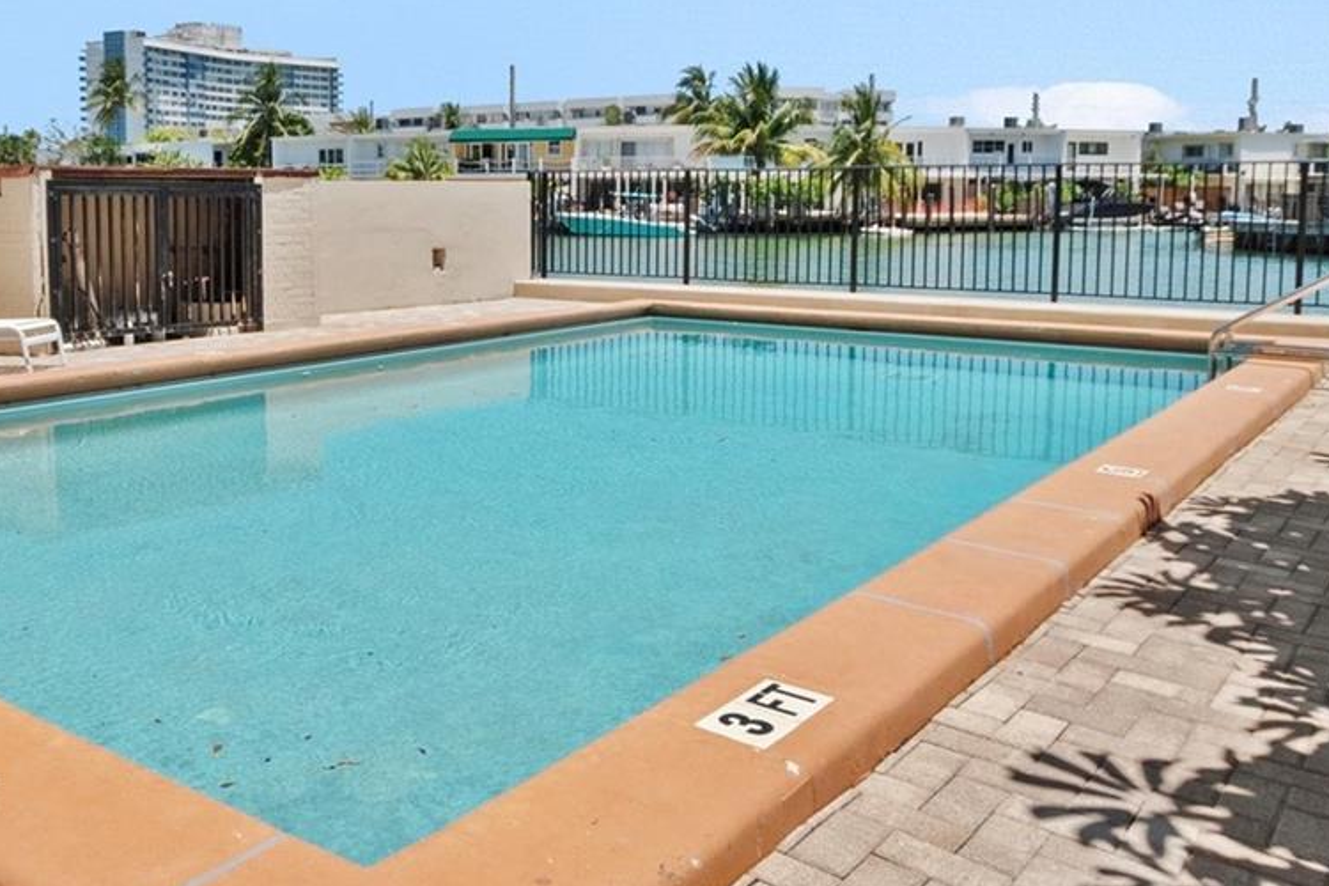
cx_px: 445
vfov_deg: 40.9
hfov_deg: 57.4
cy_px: 342
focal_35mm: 32
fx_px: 1181
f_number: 8
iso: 200
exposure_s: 1/1250
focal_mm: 10
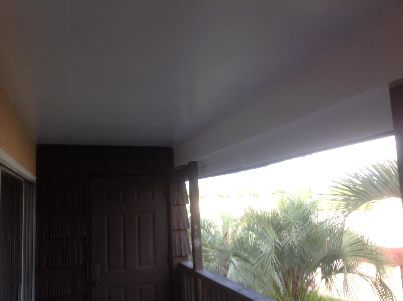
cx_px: 202
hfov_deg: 52.7
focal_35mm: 35
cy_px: 150
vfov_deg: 40.6
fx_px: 407
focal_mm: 4.28
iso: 50
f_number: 2.4
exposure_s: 1/60
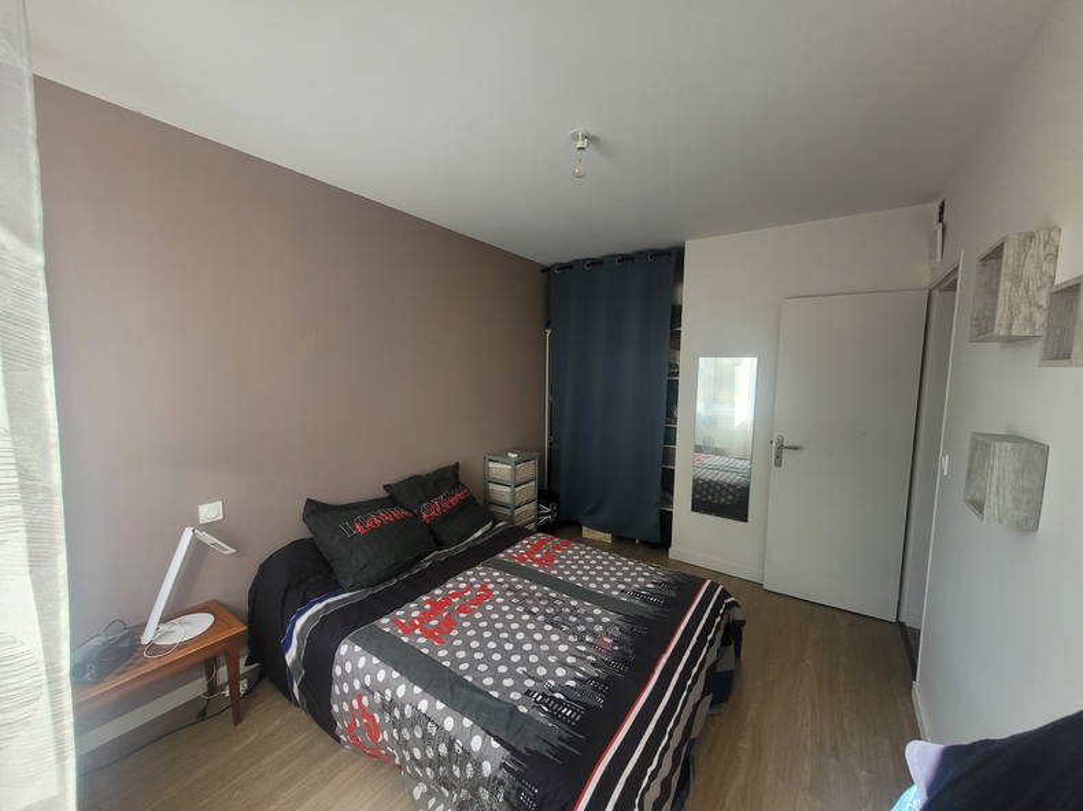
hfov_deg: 106.2
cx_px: 542
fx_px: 407
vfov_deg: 89.9
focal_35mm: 13
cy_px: 406
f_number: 2.2
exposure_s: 1/100
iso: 64
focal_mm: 1.74
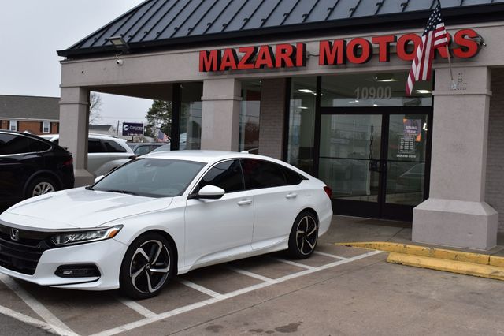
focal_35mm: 42
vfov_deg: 31.9
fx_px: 588
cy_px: 168
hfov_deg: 46.4
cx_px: 252
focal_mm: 28
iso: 400
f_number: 9
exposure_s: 1/125
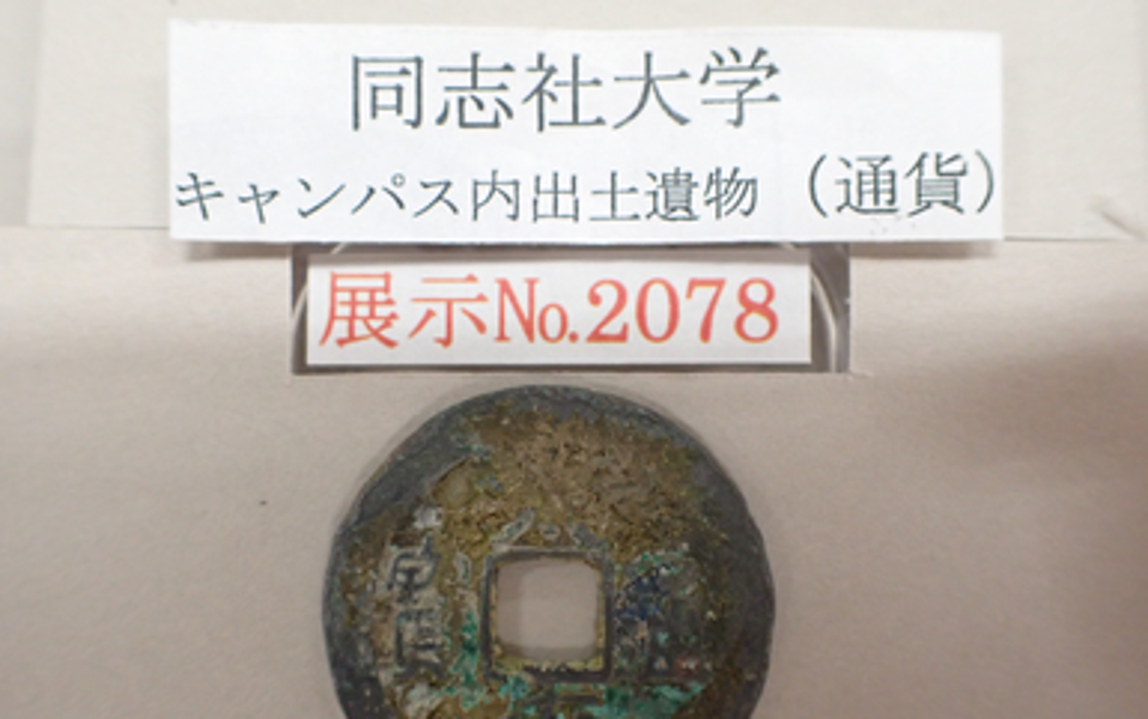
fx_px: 1033
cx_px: 561
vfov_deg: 38.2
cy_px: 433
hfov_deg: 58.1
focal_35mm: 33
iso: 640
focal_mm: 5.4
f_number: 2.3
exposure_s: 1/125
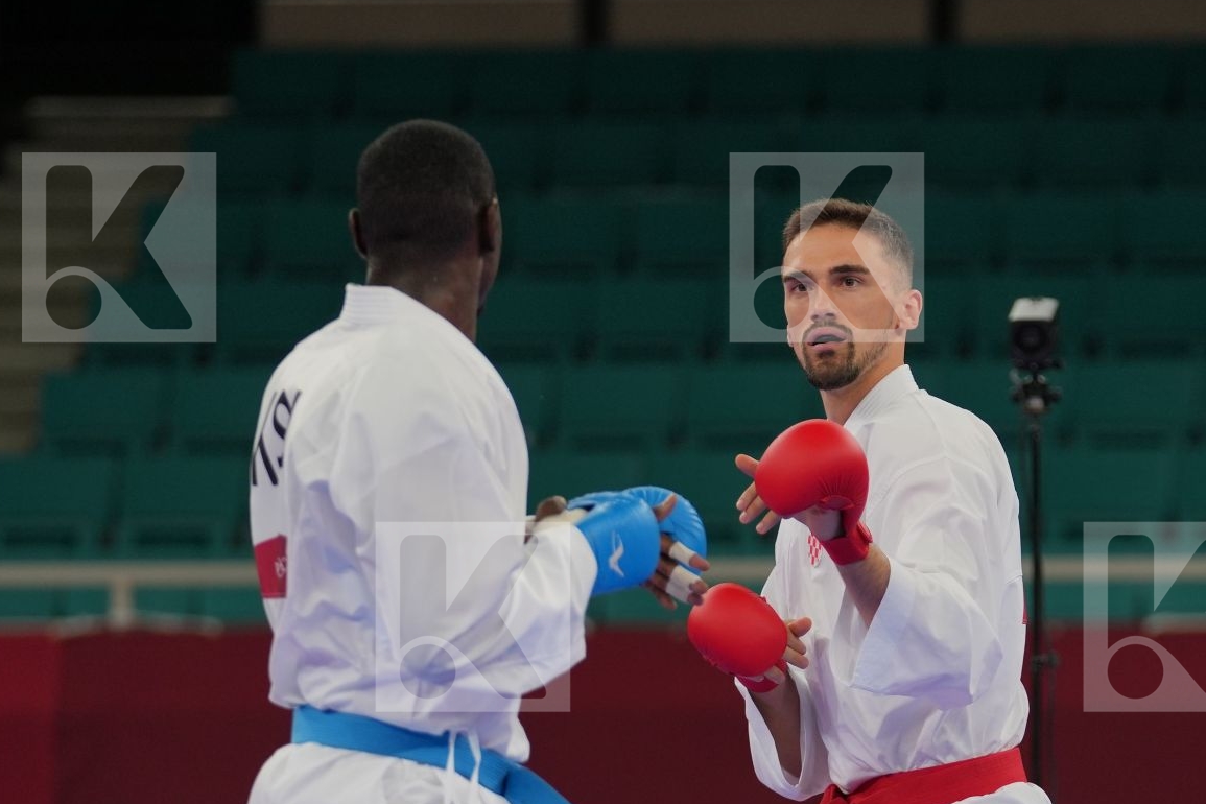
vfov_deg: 4.0
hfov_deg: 6.0
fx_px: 11590
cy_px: 617
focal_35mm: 346
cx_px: 827
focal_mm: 148
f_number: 2.8
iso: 400
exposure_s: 1/1000
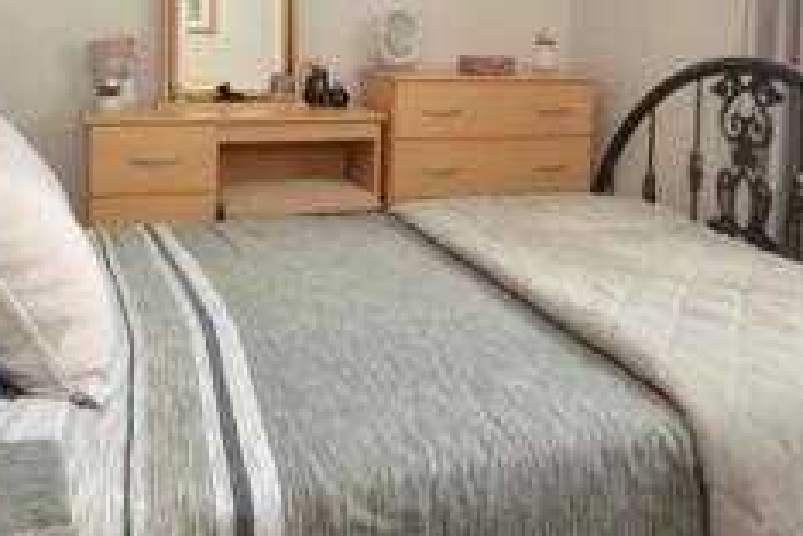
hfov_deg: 46.2
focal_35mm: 42
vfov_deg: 30.3
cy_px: 36
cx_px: 474
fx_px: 937
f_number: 4.5
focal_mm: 10
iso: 100
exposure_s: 1/15
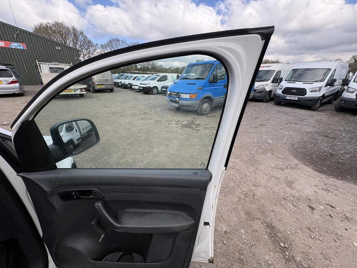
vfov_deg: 85.7
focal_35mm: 14
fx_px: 144
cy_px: 134
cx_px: 178
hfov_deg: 102.1
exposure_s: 1/485
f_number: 2.2
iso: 40
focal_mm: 2.22
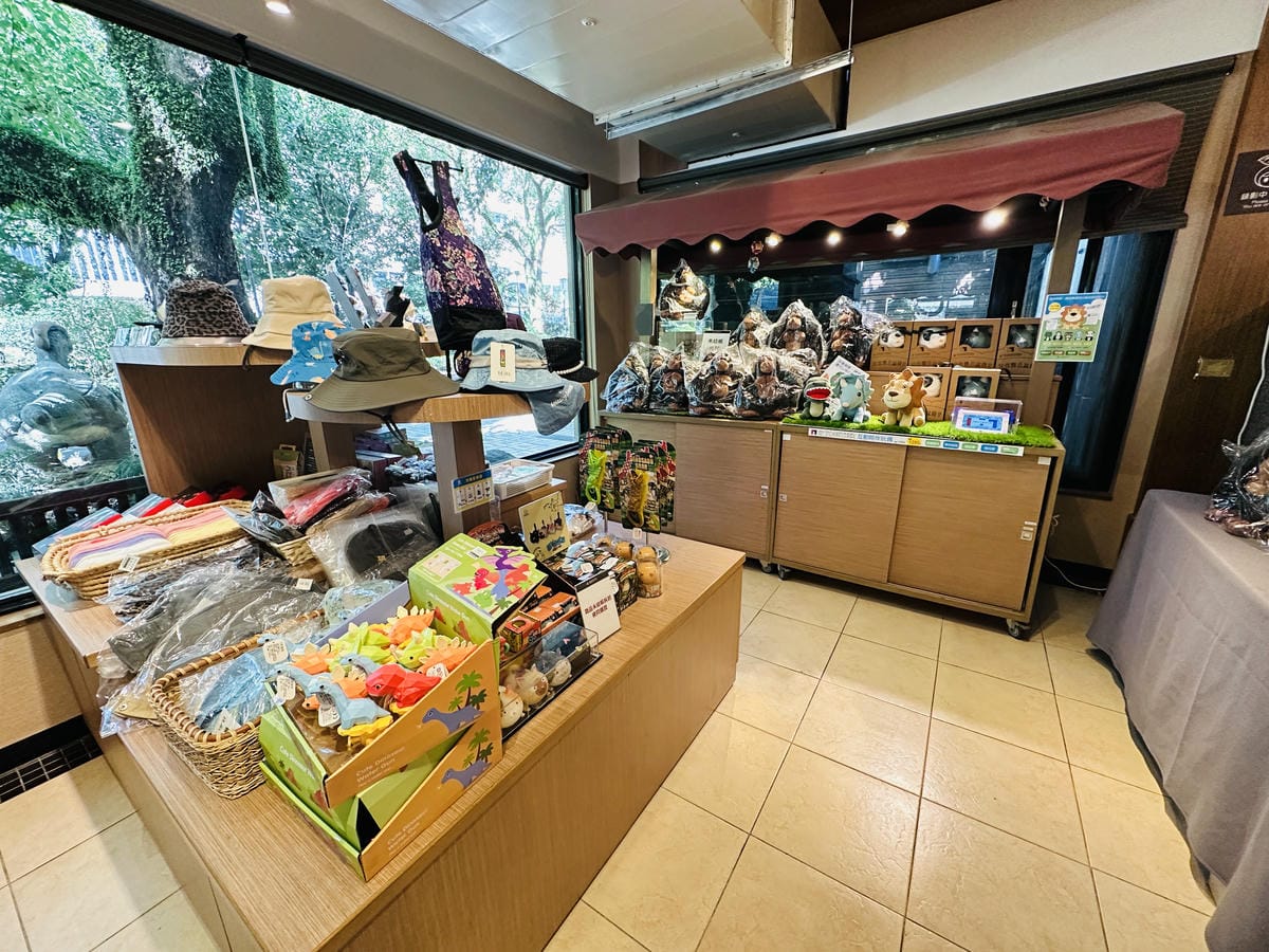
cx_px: 634
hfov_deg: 102.1
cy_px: 476
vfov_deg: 85.7
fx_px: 513
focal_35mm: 14
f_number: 2.2
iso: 500
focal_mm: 2.22
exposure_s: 1/60
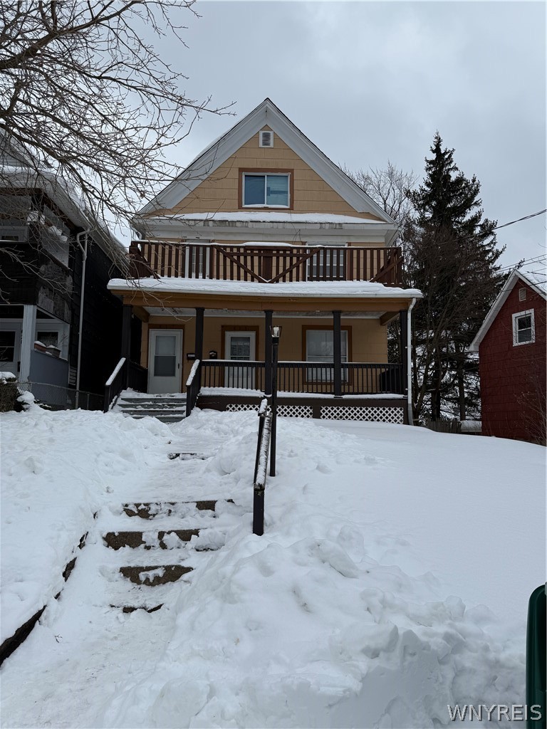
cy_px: 364
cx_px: 274
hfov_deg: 56.8
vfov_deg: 71.6
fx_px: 506
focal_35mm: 24
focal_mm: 6.76
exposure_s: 1/5714
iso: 80
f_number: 1.78
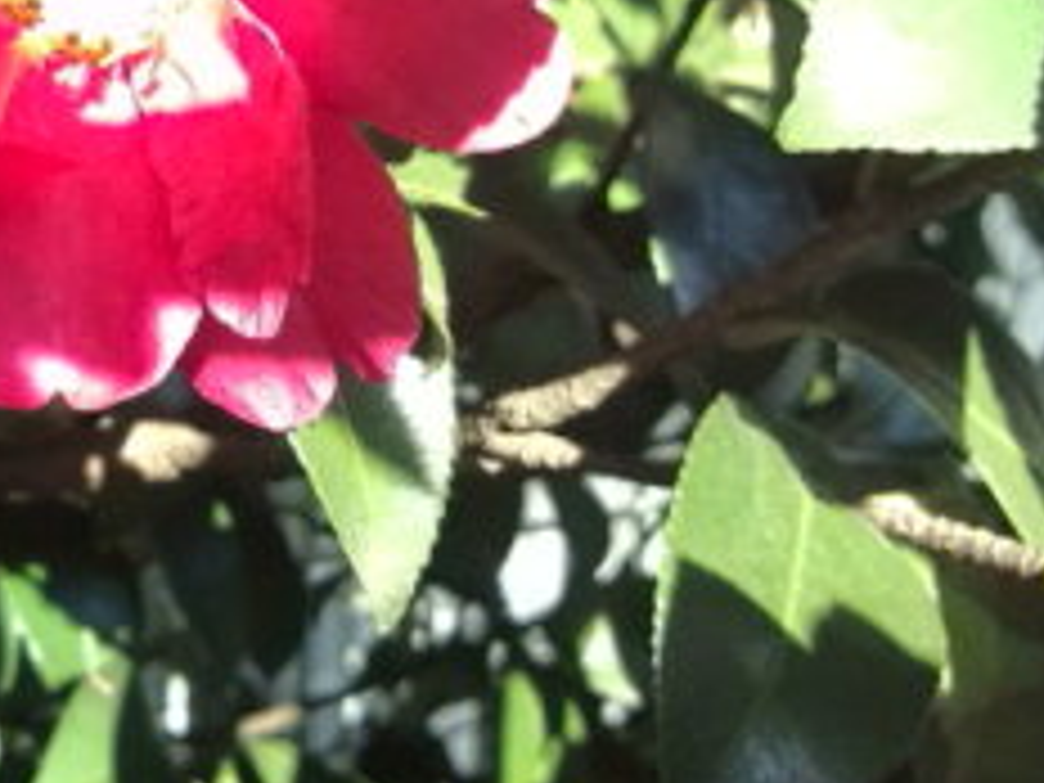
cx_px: 126
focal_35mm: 69
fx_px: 2081
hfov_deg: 27.3
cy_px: -7
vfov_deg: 20.6
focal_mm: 3.3
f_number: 2.8
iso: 64
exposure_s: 1/145
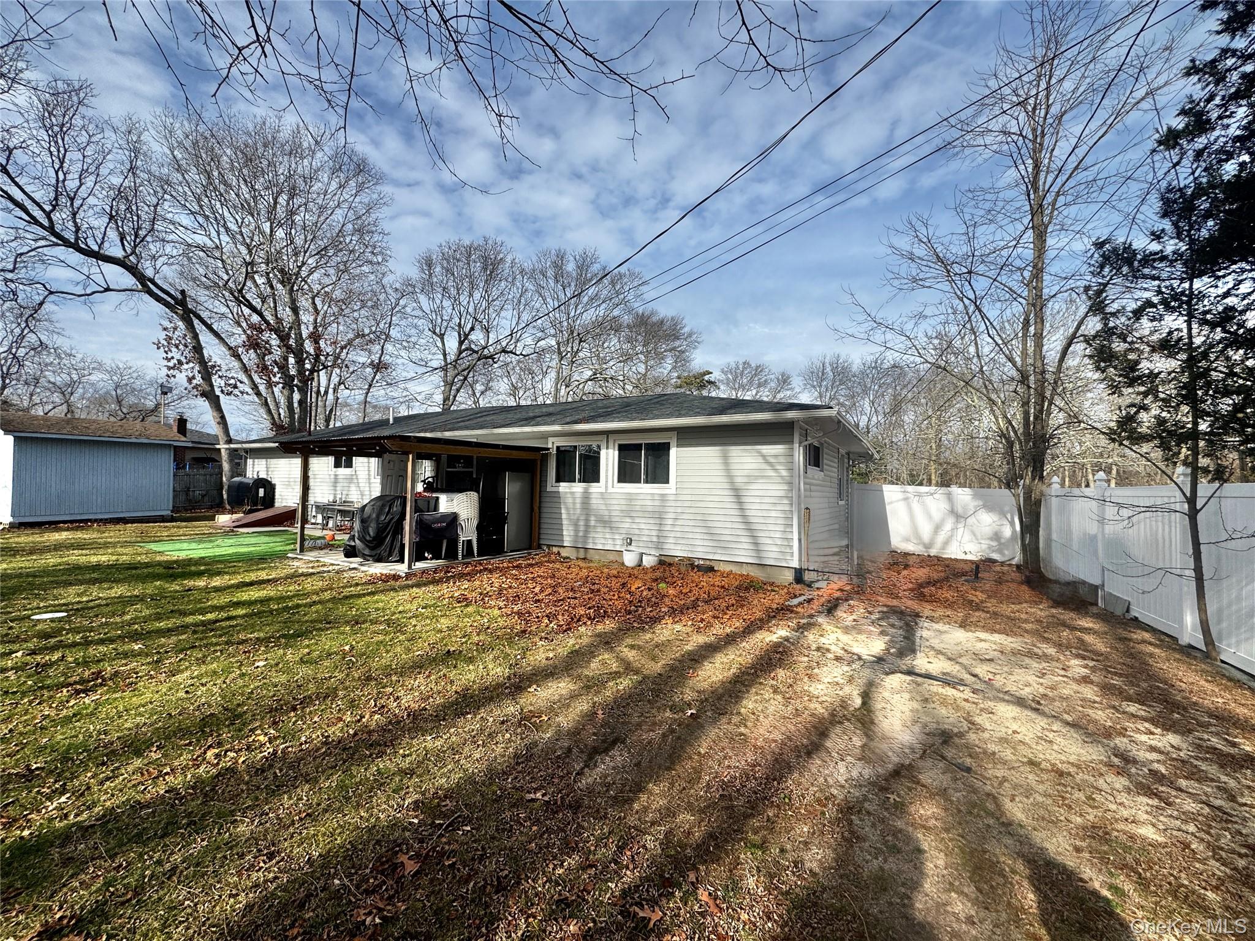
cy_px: 470
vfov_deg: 85.7
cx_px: 628
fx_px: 508
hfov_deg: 102.1
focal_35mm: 14
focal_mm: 2.22
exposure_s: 1/2083
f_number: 2.2
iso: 50
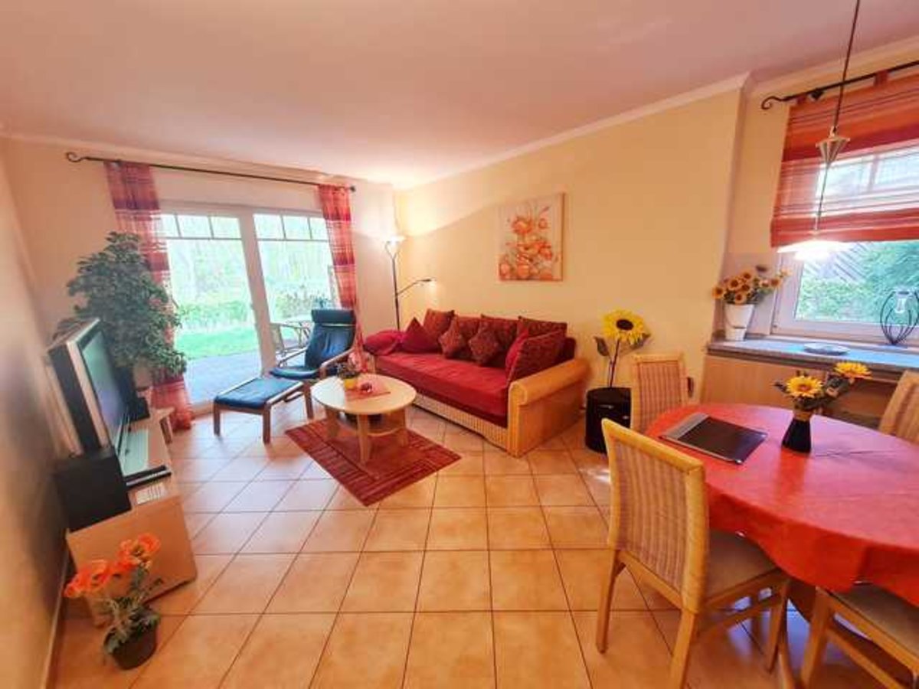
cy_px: 344
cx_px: 460
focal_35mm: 13
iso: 125
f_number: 2.2
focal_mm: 1.74
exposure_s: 1/50
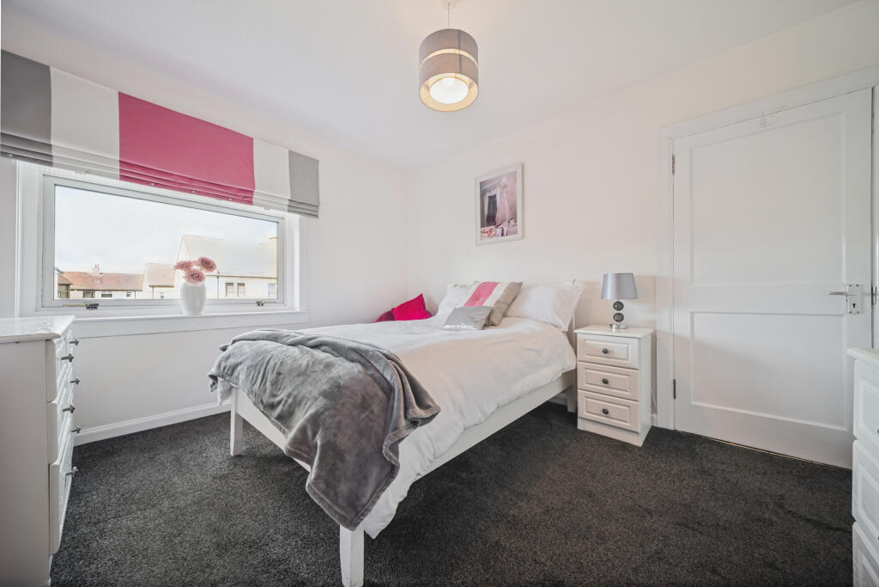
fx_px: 293
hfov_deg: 112.6
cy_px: 294
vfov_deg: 90.0
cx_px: 440
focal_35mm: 12
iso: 250
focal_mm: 12
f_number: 8
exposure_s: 1/25
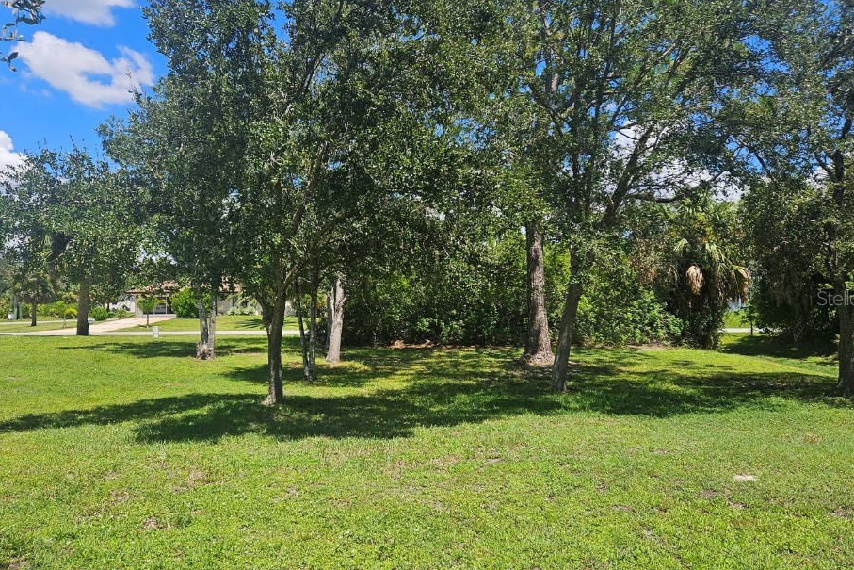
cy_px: 298
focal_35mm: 27
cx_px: 424
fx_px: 641
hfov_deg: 67.4
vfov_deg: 47.9
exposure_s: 1/1369
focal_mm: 5.4
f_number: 1.8
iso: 25
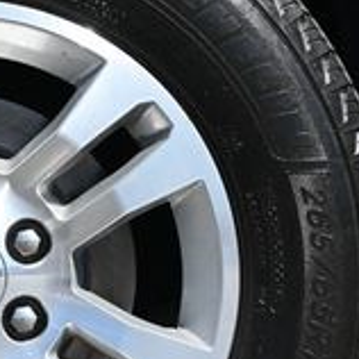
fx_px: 2355
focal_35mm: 201
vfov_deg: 8.7
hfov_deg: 8.6
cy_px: 259
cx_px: -32
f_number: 5.6
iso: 125
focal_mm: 39
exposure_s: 1/250
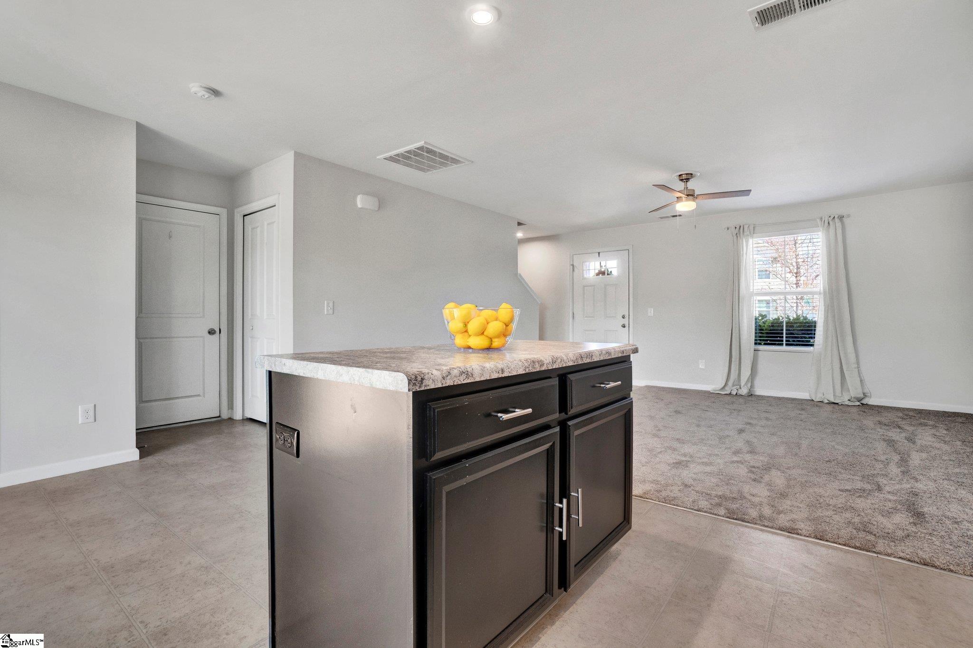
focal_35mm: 15
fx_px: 405
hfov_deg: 100.4
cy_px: 324
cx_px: 486
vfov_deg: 77.3
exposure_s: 1/20
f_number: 8
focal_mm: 10
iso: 400
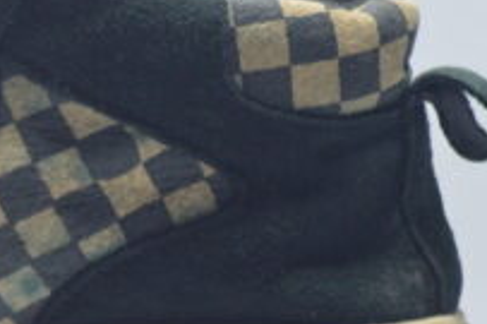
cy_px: 157
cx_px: -151
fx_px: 8089
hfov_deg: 3.4
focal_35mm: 598
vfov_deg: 2.3
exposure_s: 1/125
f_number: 4.2
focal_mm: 135
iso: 1100
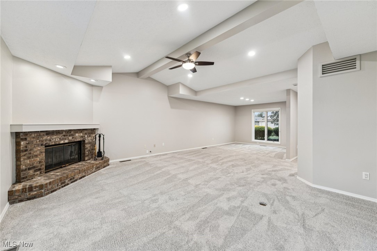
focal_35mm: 14
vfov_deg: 81.2
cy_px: 126
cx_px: 188
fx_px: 147
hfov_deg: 104.3
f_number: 2.8
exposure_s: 1/50
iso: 200
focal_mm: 14
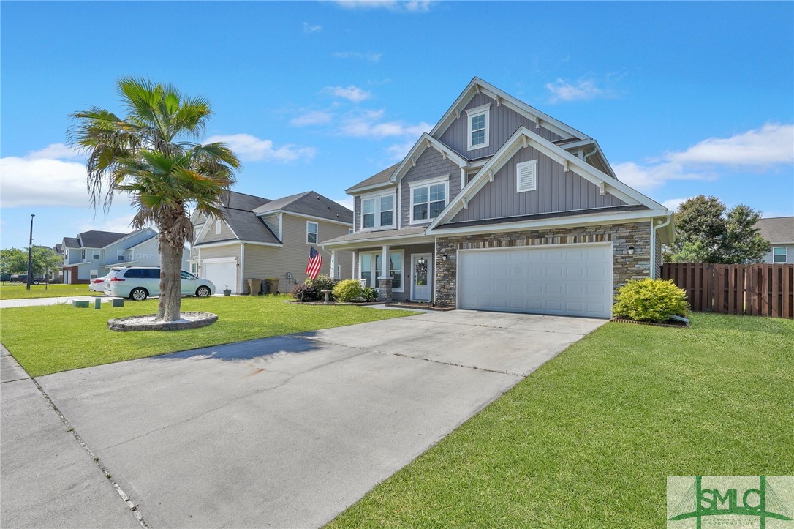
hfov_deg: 96.8
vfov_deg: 73.7
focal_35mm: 16
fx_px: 353
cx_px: 397
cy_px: 264
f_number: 9
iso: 320
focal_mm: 16
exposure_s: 1/500
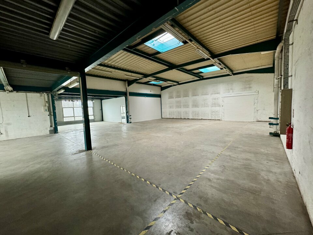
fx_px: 127
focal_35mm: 14
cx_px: 156
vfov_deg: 85.7
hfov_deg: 102.1
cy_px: 118
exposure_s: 1/60
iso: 400
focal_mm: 2.22
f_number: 2.2
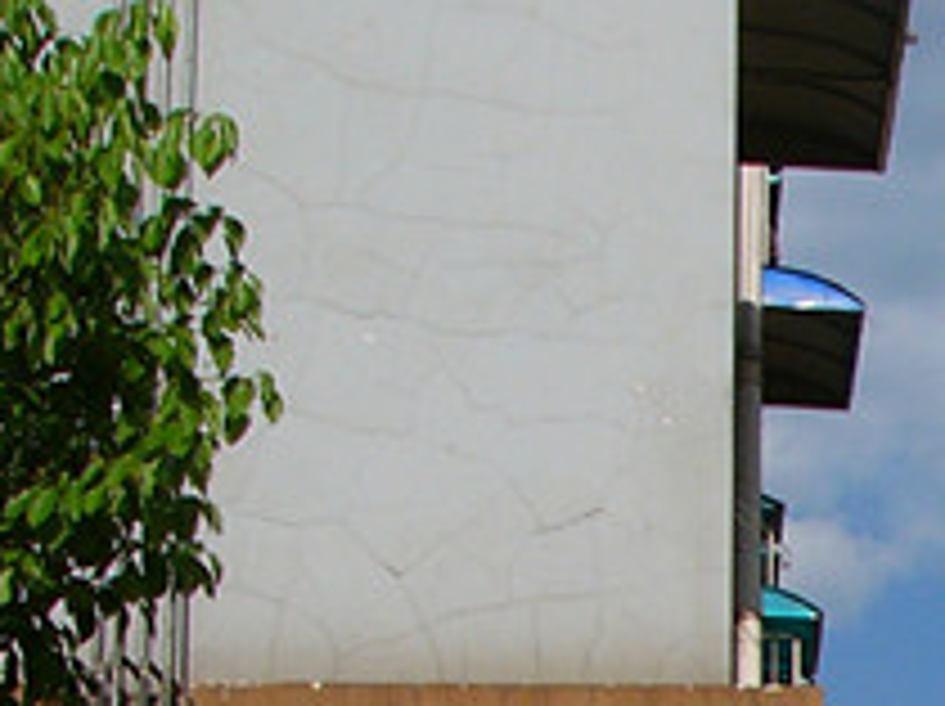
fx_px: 3736
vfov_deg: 10.4
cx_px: 1593
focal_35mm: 137
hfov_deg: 13.3
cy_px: 1086
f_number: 4.6
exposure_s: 1/800
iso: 50
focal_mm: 6
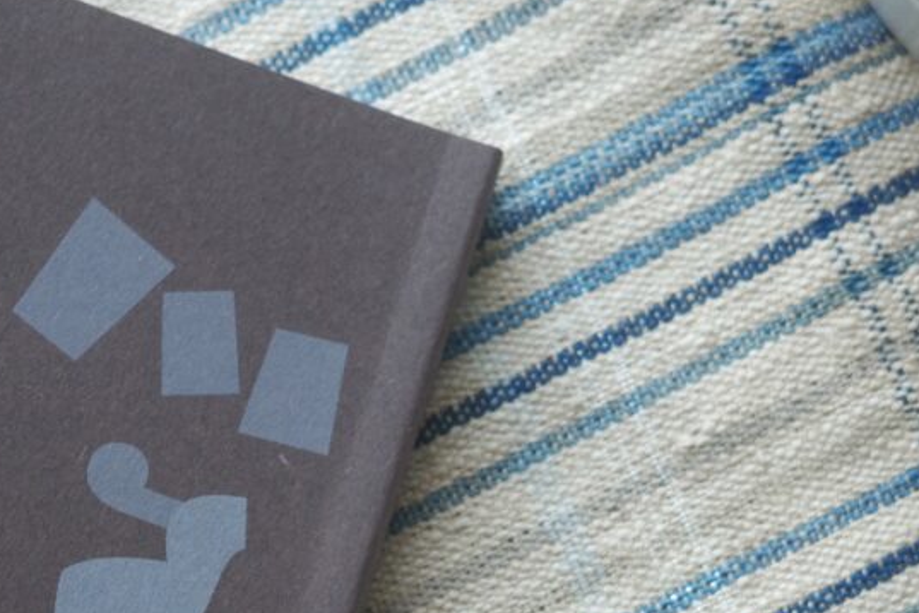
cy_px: 706
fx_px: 3803
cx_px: 70
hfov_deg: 13.6
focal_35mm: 149
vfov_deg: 9.1
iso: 640
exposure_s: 1/40
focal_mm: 26
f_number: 2.8
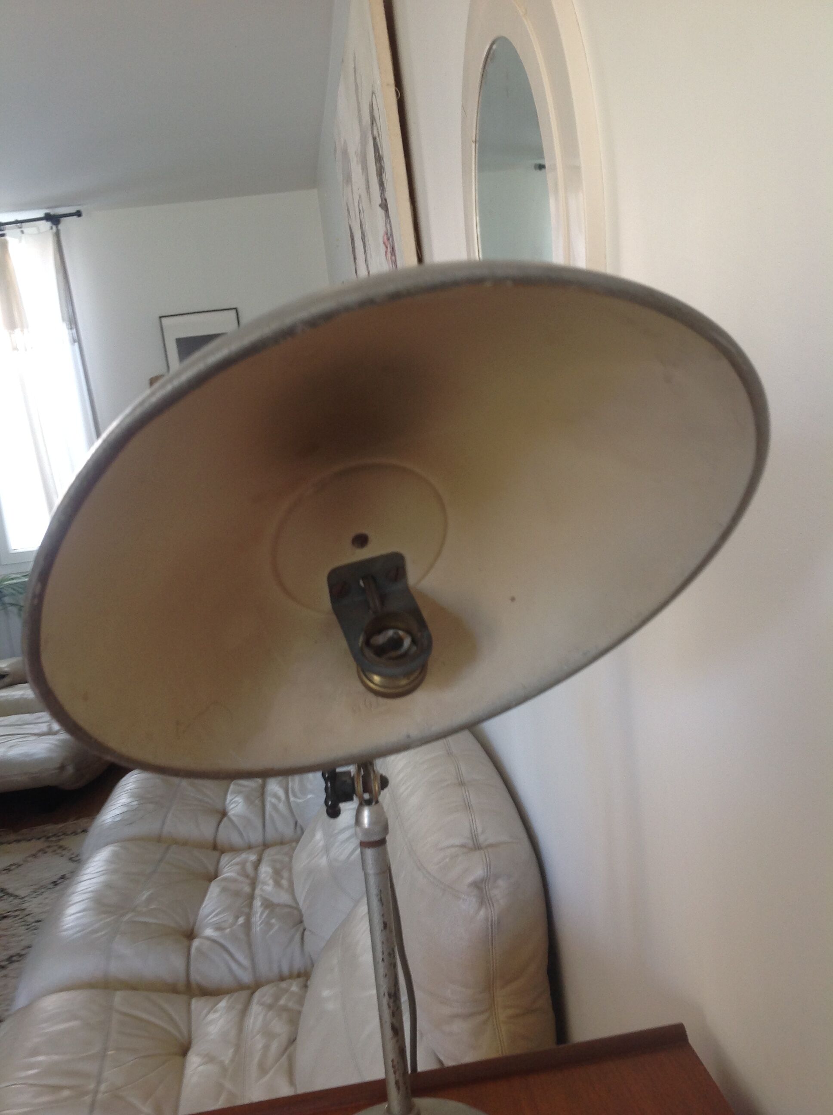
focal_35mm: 35
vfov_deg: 52.7
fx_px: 1126
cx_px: 416
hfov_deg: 40.6
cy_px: 558
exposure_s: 1/20
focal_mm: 4.28
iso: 50
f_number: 2.4
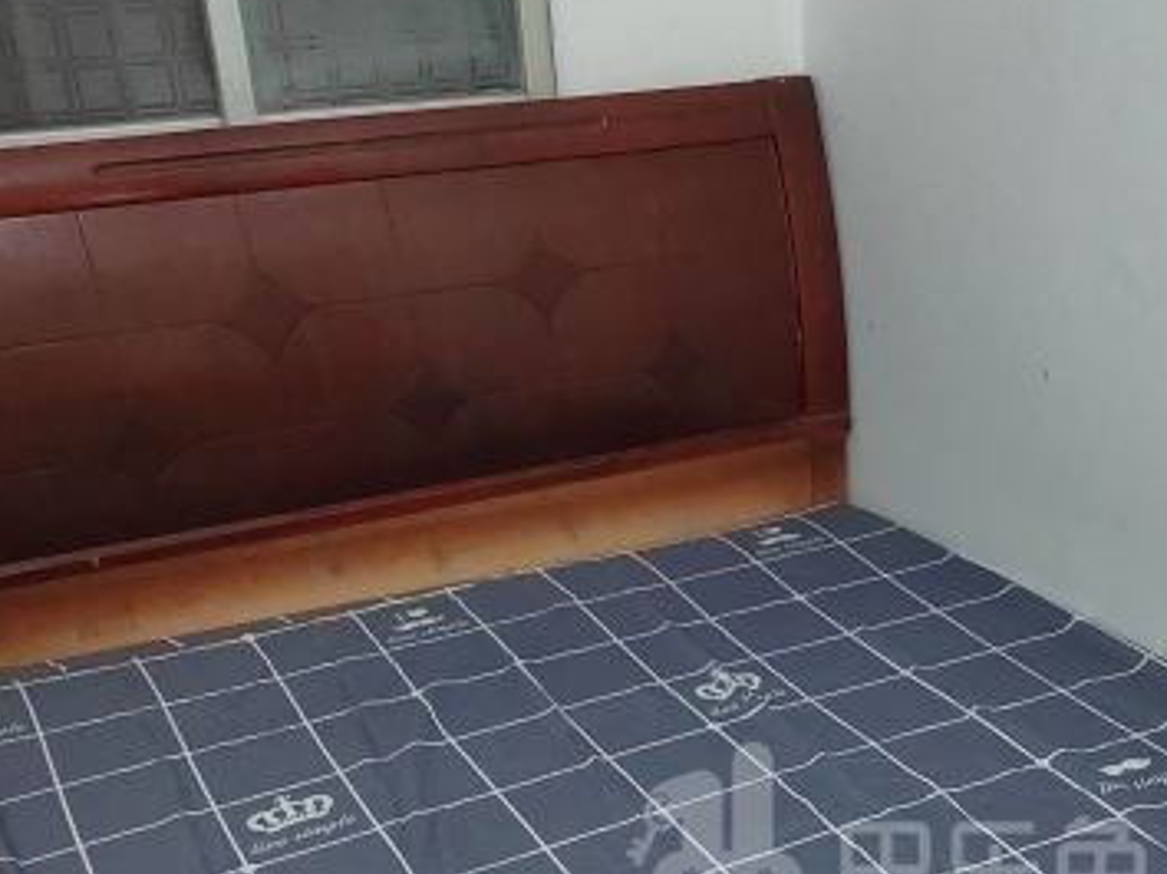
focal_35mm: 52
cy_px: 834
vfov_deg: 26.8
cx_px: 890
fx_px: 1752
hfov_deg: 35.9
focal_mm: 5.52
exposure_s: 1/50
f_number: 1.9
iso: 3241
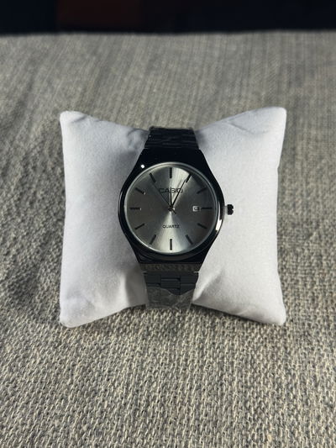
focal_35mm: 48
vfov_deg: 39.6
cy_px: 224
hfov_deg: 30.3
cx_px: 168
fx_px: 621
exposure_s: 1/111
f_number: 1.78
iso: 50
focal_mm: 6.76
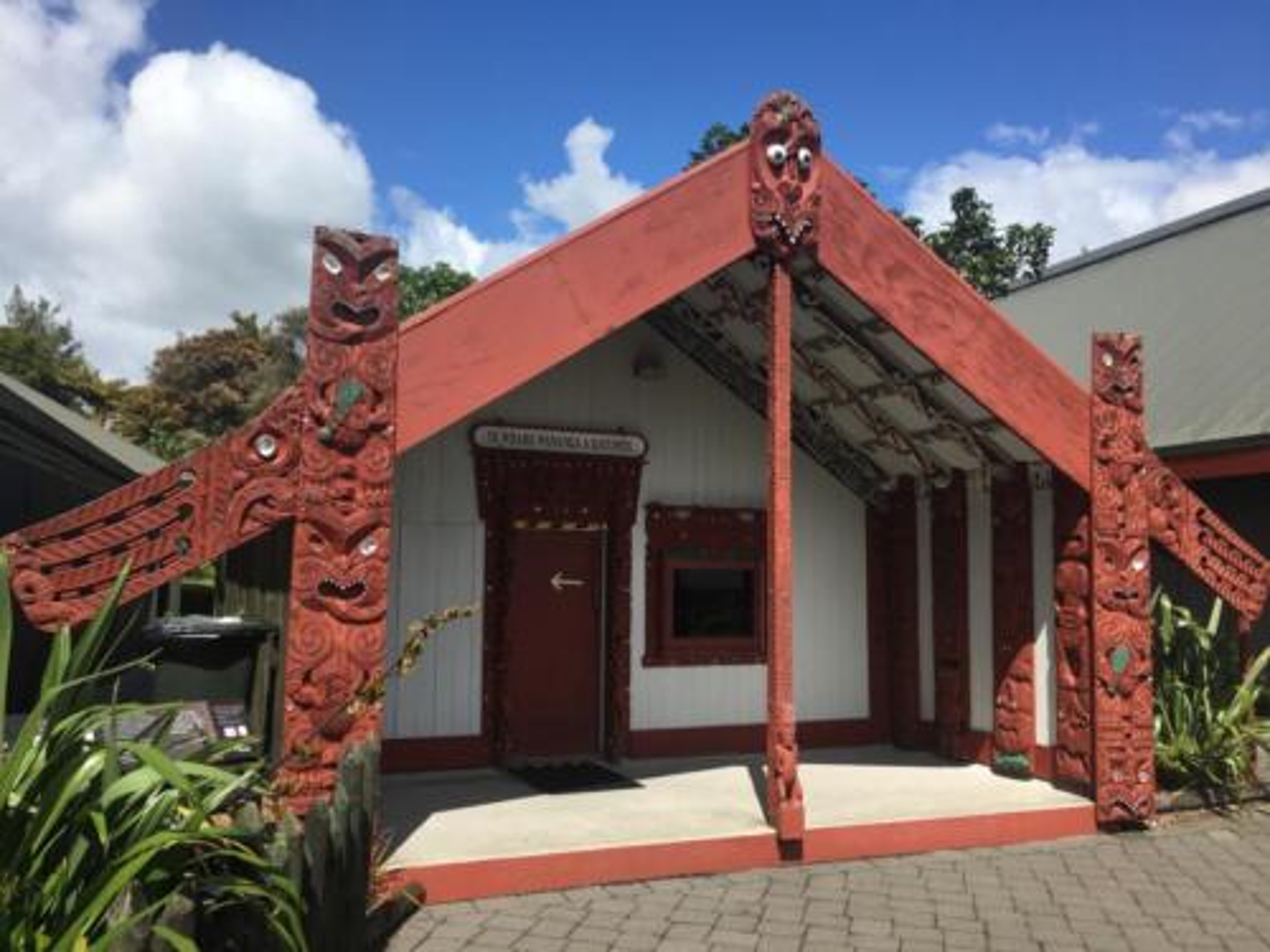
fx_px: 1064
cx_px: 635
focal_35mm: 29
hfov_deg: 61.7
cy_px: 476
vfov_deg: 48.2
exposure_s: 1/1672
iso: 25
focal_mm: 4.15
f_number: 2.2
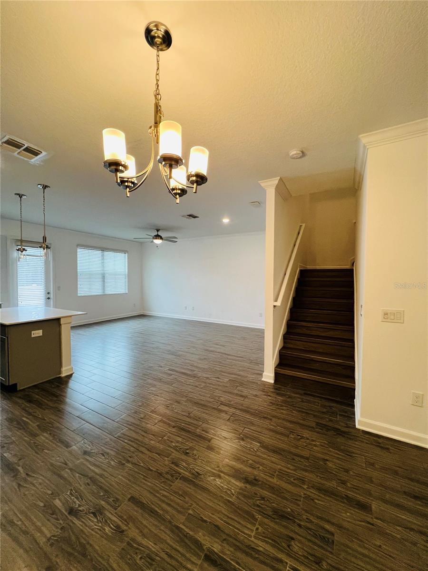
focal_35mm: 13
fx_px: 214
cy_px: 286
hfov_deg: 89.9
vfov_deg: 106.2
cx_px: 214
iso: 200
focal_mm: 1.57
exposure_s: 1/120
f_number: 1.8
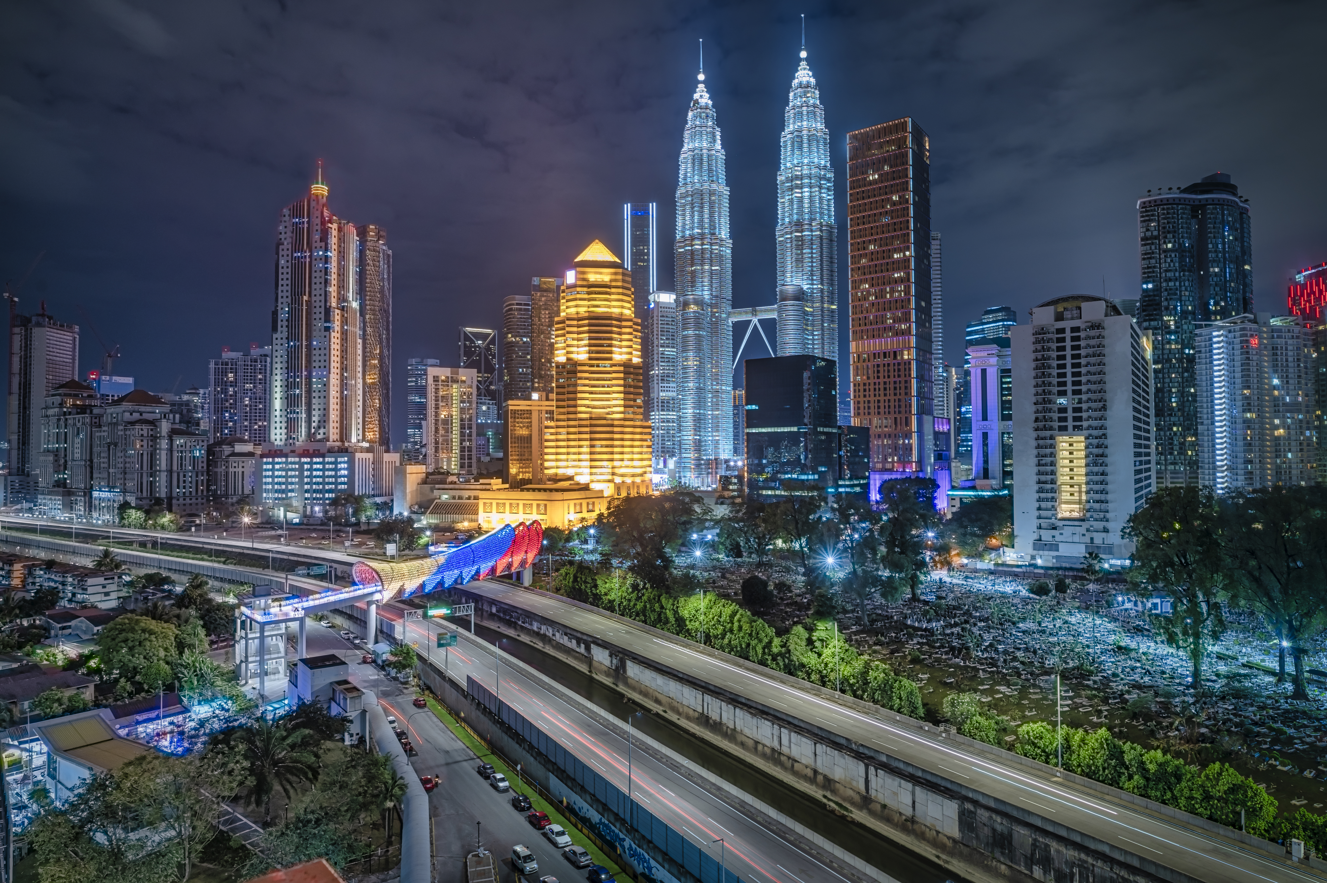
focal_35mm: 20
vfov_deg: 61.9
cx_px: 664
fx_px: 737
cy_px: 442
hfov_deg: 84.0
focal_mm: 20
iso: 100
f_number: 8
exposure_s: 5
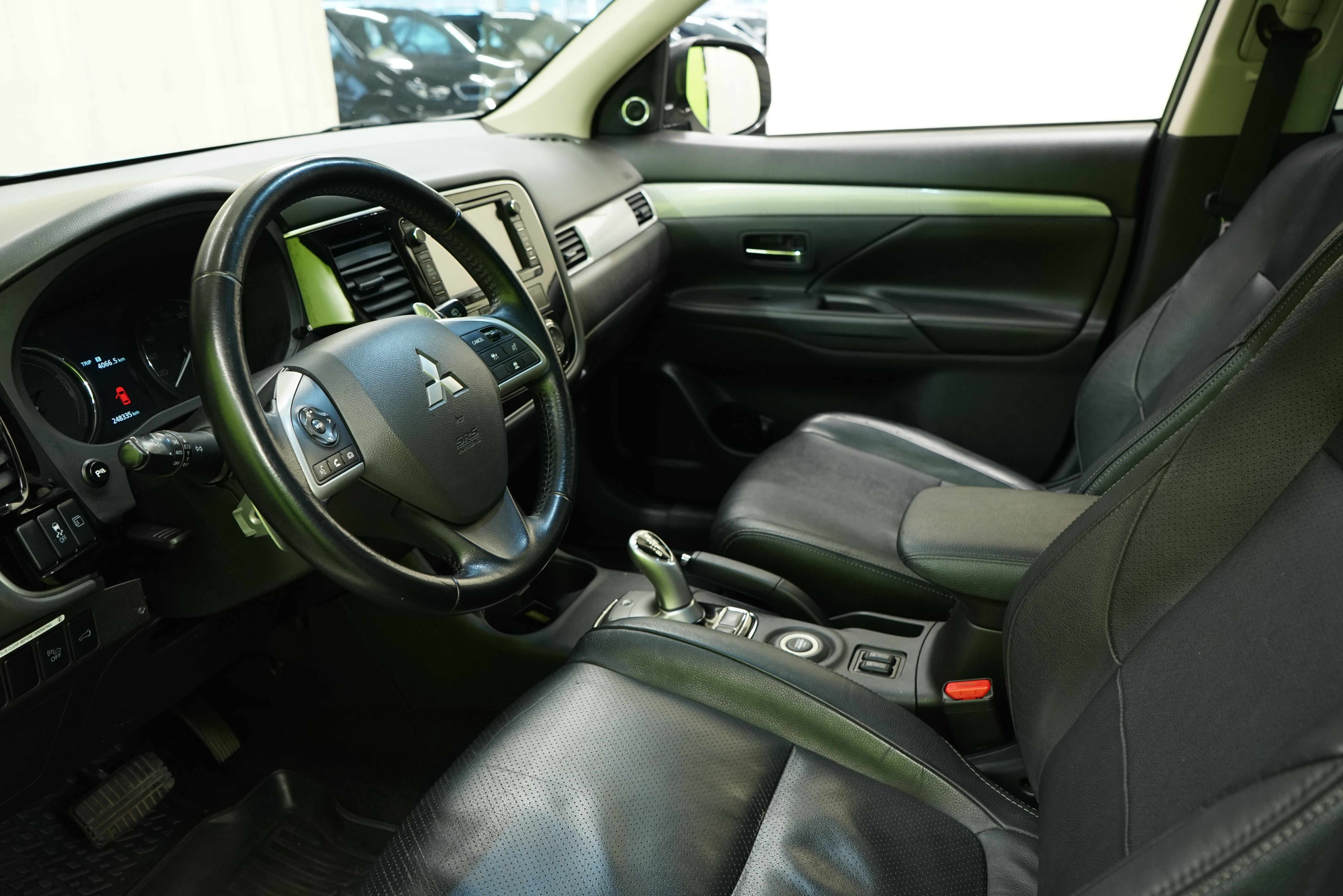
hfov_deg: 65.5
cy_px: 448
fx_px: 1044
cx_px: 672
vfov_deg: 46.4
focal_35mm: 28
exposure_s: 1/13
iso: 1000
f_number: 5.6
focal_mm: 28
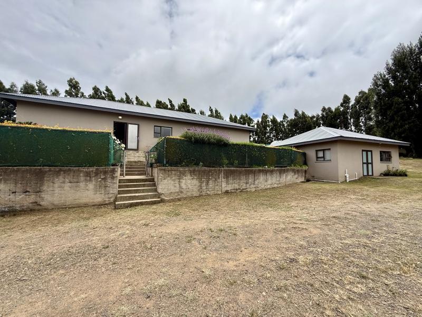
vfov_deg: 85.7
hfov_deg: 102.1
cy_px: 158
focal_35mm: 14
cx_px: 211
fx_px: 171
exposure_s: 1/2320
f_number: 2.2
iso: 64
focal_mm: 2.22
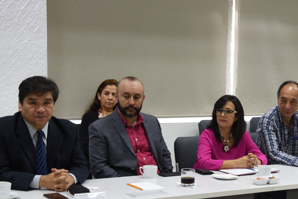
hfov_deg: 25.3
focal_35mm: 79
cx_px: 233
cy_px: 137
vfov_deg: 17.2
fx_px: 654
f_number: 4.5
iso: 250
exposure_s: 1/13
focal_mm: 46
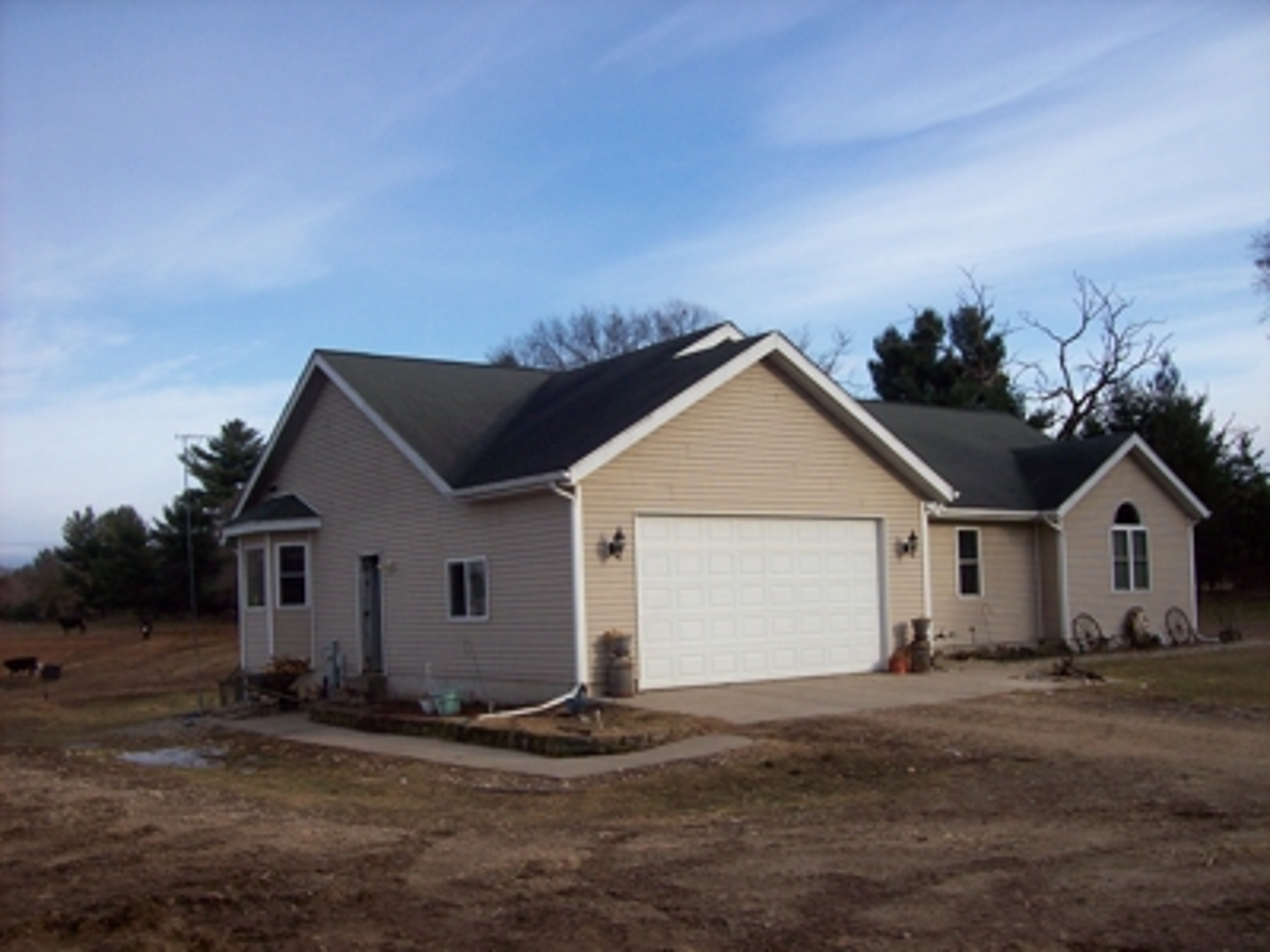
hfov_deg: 51.4
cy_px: 476
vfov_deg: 39.7
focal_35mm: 36
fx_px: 1321
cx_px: 635
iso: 80
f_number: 4.8
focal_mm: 6
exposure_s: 1/445
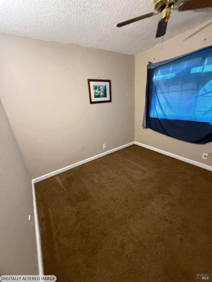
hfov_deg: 85.7
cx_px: 106
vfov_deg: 102.1
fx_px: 114
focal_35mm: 14
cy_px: 141
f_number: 2.2
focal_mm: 2.22
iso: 640
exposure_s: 1/60
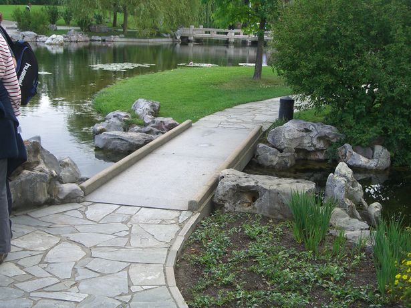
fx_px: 677
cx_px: 206
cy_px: 154
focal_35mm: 57
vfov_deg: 25.7
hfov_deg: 33.8
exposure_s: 1/200
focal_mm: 11.8
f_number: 3.6
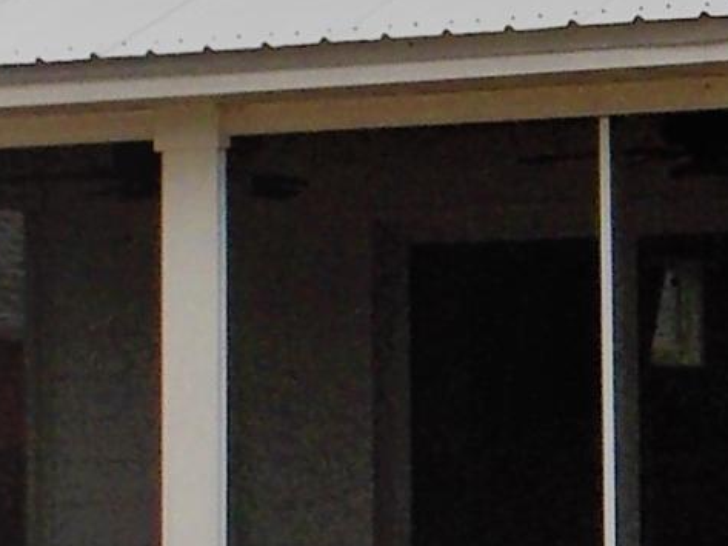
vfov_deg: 8.1
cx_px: 965
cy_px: 346
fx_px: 3871
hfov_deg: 10.5
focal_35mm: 184
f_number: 3.3
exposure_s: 1/500
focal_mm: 4.1
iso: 80
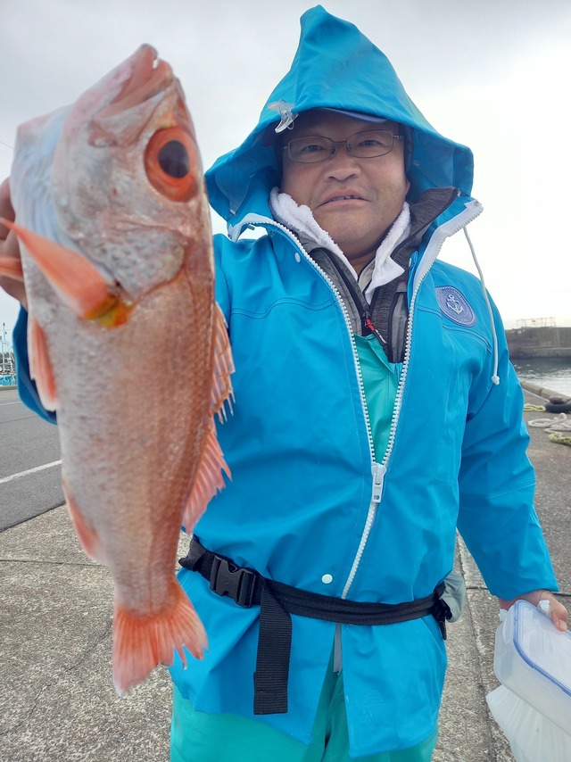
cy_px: 381
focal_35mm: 25
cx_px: 286
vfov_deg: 69.4
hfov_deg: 54.9
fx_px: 550
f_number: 1.8
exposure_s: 1/100
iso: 80
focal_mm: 4.65
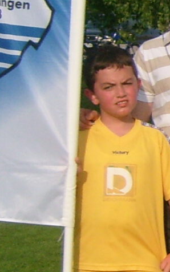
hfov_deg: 5.8
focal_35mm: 199
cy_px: 83
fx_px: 1476
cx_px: 634
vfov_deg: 10.5
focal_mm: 5.8
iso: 80
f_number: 7.1
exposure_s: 1/350
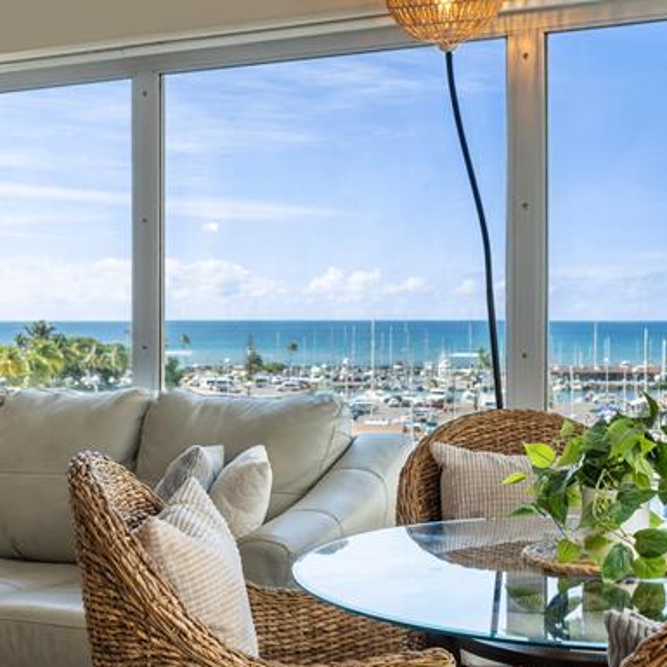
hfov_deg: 31.0
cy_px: 314
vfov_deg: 31.1
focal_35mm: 55
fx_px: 1199
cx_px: 386
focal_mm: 39
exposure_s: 1/30
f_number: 9
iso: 200
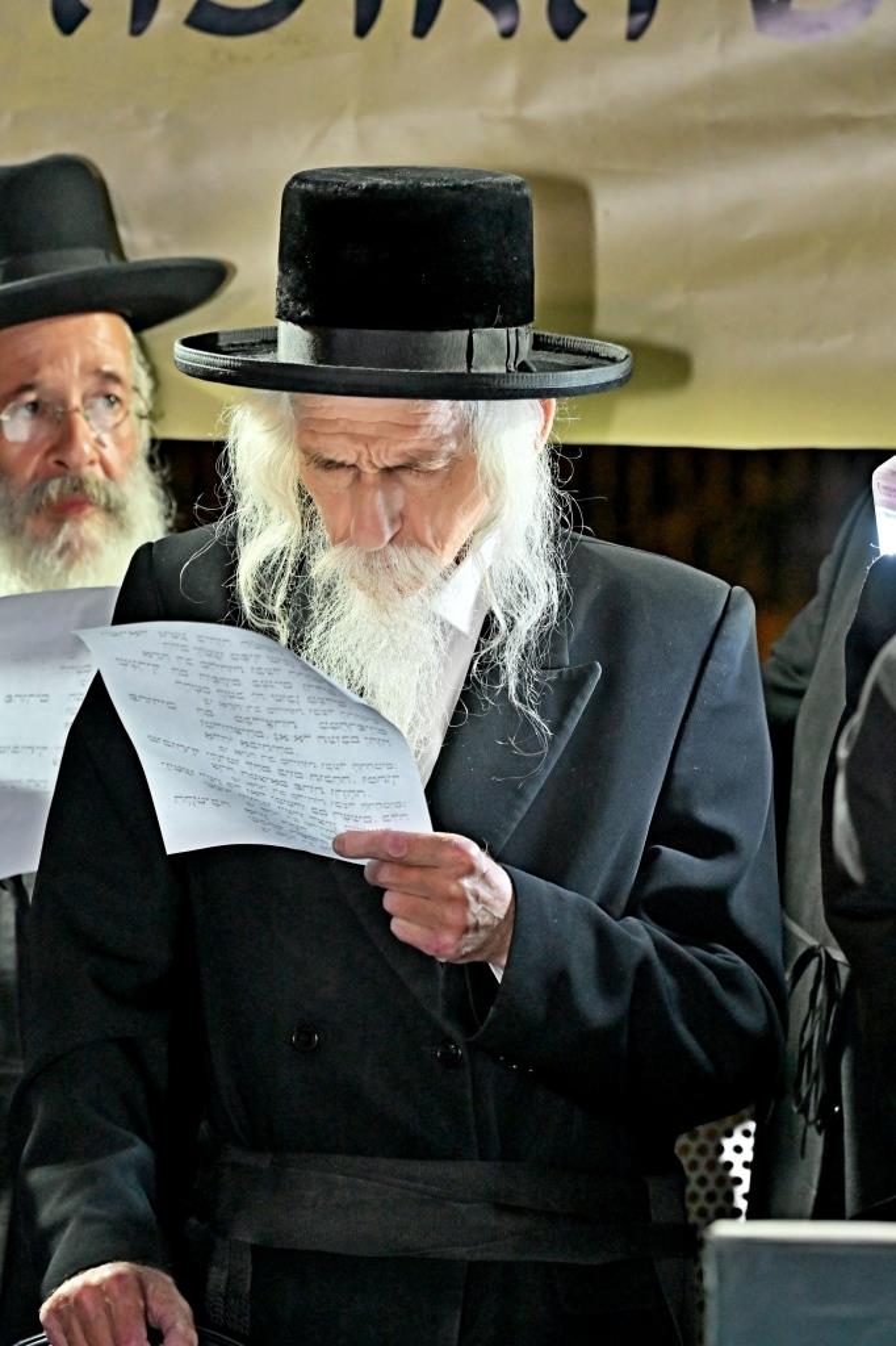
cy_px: 673
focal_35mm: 180
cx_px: 448
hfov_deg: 7.6
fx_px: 6724
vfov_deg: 11.4
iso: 1600
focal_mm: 120
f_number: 4
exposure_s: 1/160
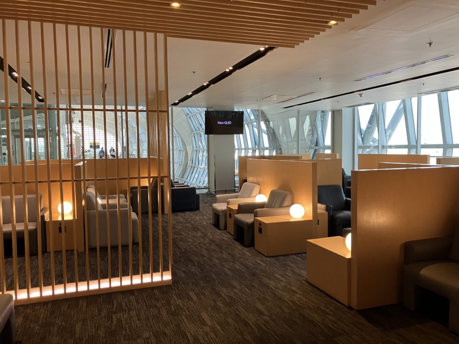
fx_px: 371
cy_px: 172
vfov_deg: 49.7
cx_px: 230
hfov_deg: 63.4
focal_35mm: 28
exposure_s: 1/50
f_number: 1.8
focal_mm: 3.99
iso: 125
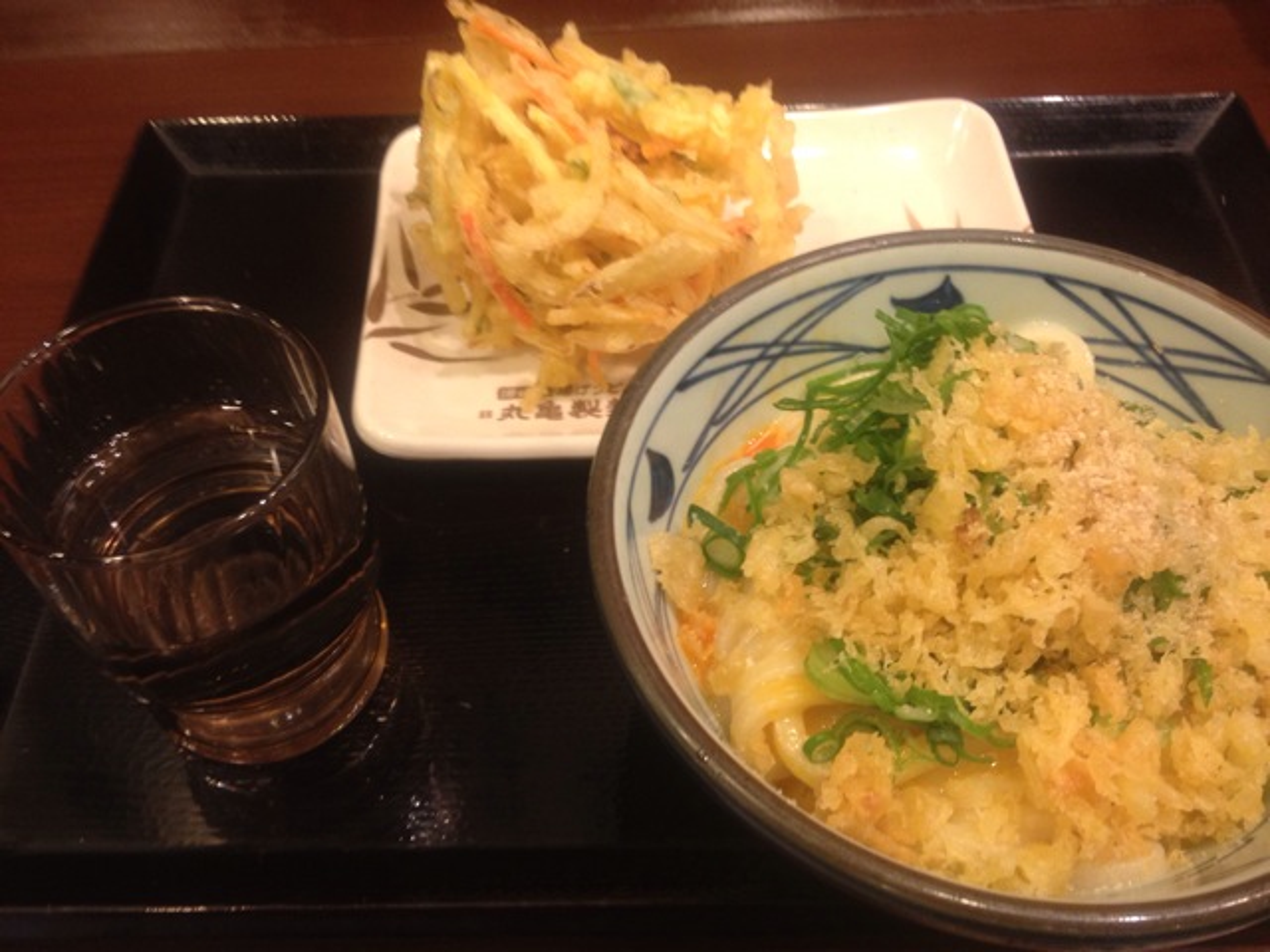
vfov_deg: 40.7
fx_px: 1284
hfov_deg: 52.6
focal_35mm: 35
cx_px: 635
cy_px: 476
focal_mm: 4.28
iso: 125
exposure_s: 1/20
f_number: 2.4
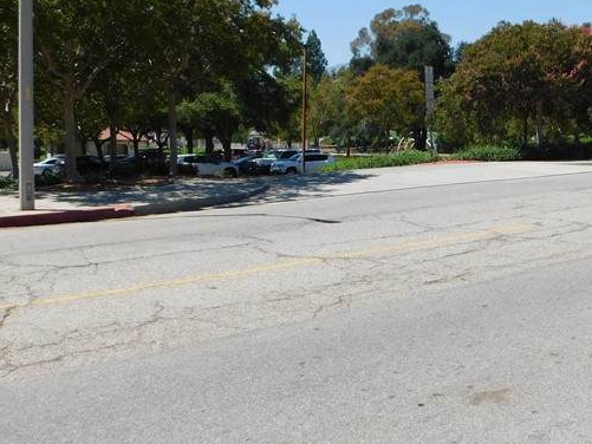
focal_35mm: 47
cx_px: 466
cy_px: 195
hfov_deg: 39.0
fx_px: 804
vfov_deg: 30.9
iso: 125
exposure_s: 1/1250
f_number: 3
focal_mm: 4
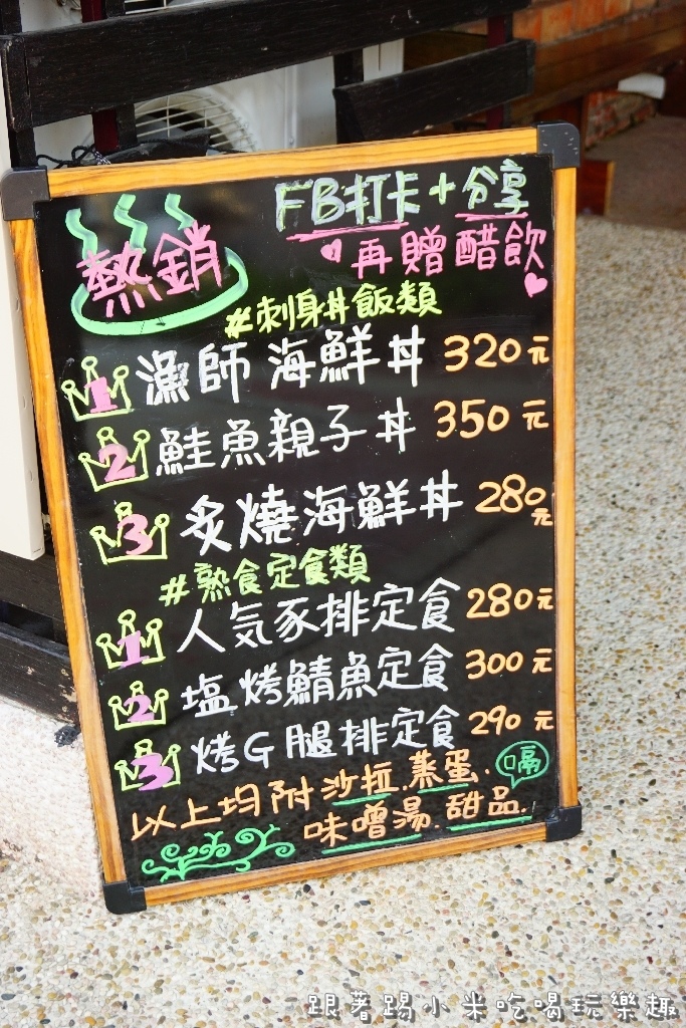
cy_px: 514
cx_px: 343
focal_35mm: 50
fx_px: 1414
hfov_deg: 27.3
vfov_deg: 40.0
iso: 125
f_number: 5
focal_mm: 33
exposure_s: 1/60
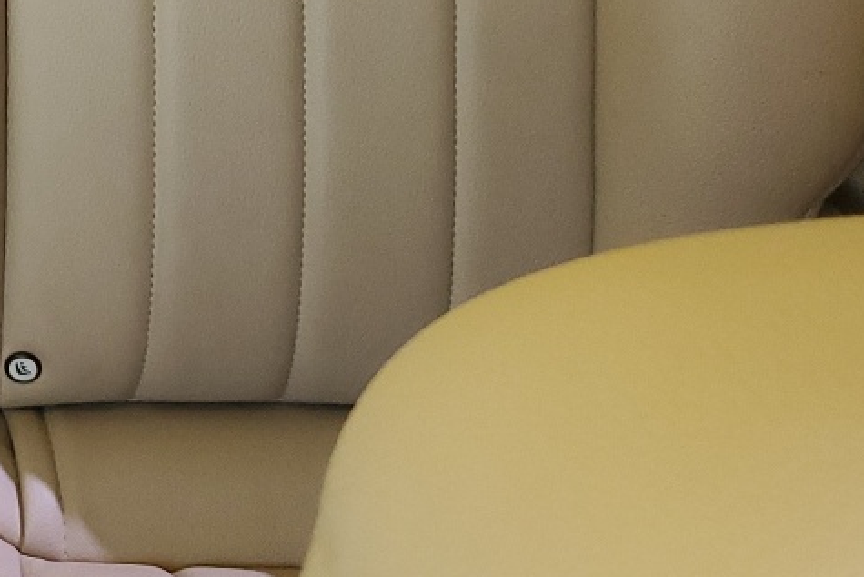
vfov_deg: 13.7
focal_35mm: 91
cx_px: -382
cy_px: -399
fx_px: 2185
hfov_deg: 19.8
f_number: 1.5
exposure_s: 1/60.2
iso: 74
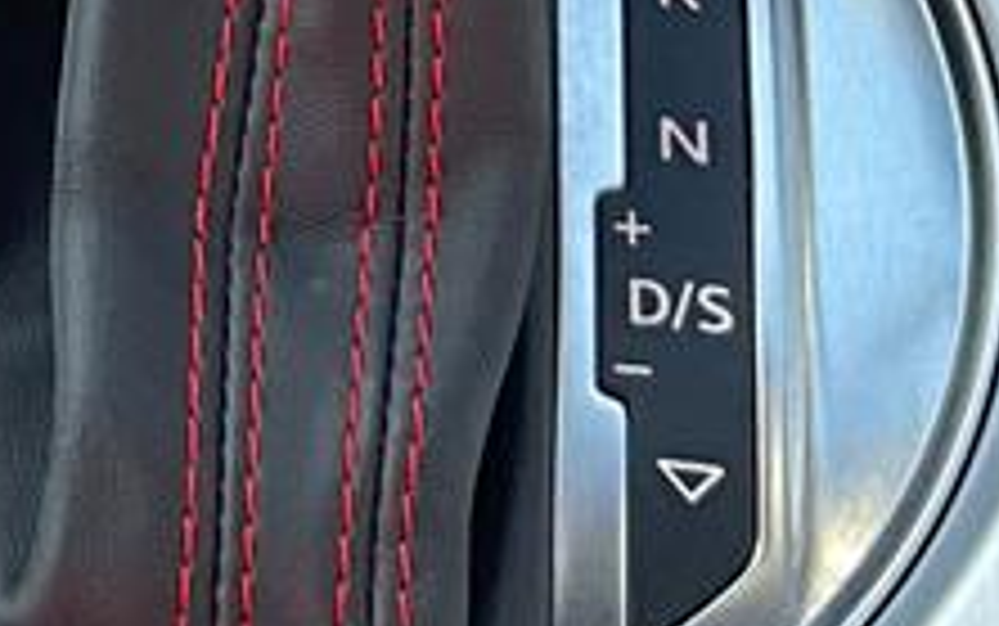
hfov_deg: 12.4
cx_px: -99
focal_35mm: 166
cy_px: -1333
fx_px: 4522
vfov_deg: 7.0
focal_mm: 3
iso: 64
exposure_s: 1/114
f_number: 1.8
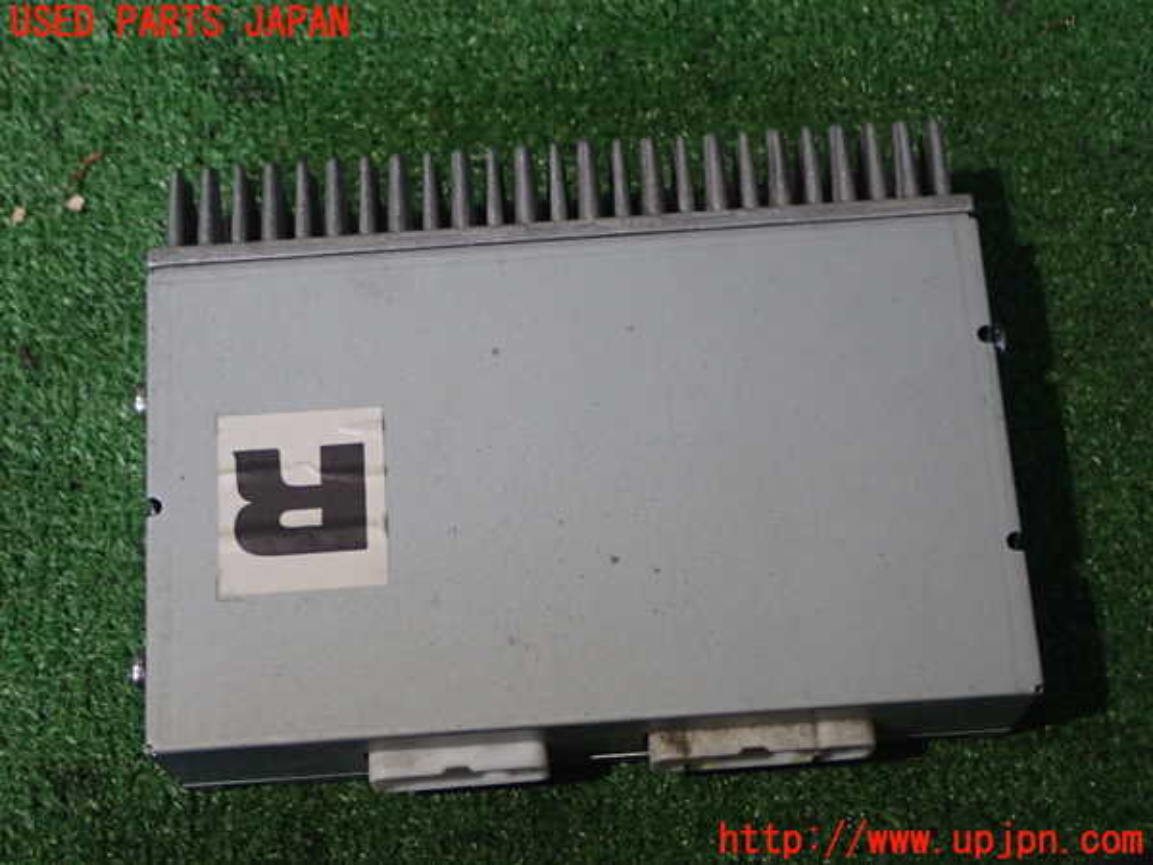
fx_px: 2032
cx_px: 576
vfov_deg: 24.0
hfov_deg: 31.7
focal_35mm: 61
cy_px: 432
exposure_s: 1/60
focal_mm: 11.01
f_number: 3.6
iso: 640
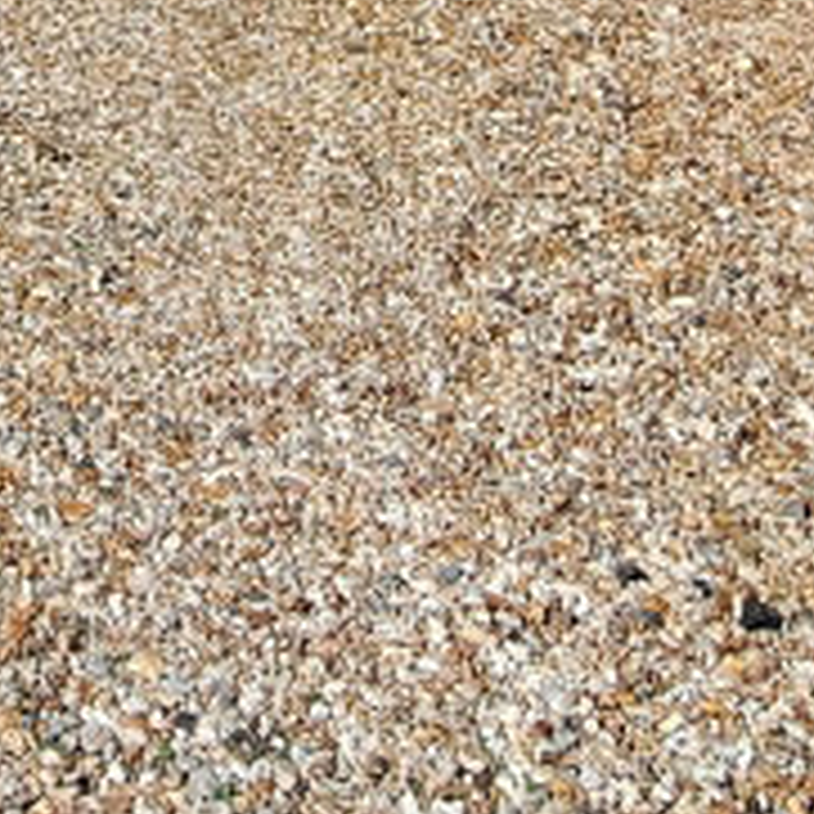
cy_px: -432
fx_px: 1729
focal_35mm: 65
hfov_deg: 24.1
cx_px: -157
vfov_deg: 21.8
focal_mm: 1.74
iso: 50
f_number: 2.2
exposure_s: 1/1460
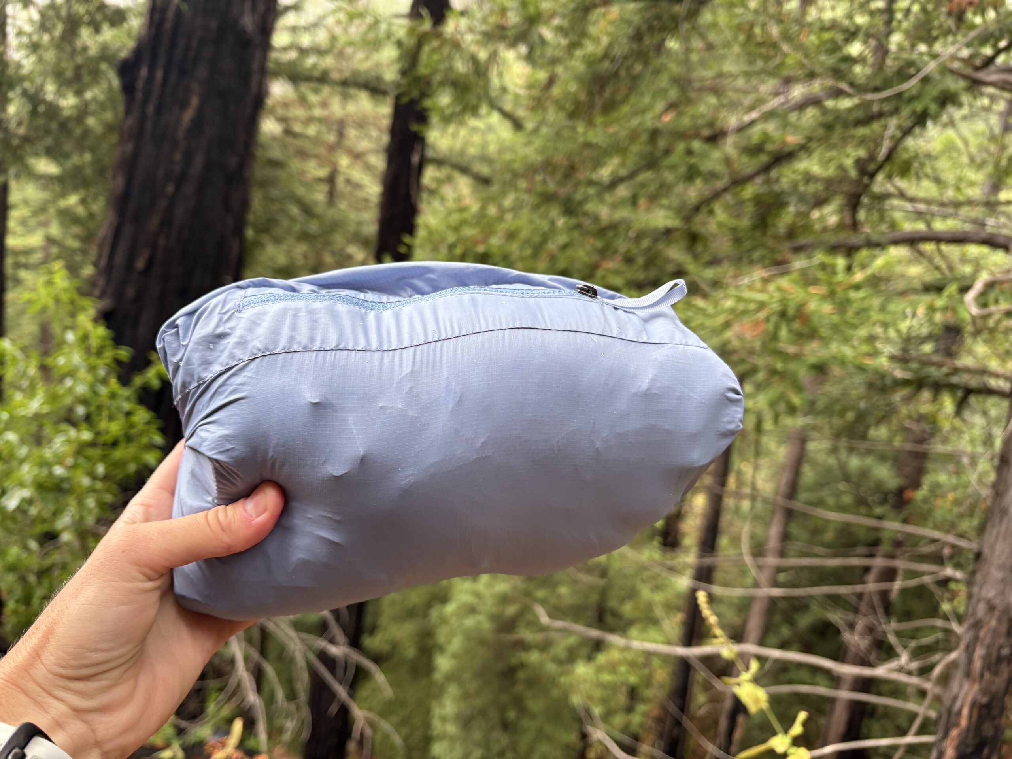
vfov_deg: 53.1
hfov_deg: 67.3
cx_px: 506
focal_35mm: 26
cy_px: 380
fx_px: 760
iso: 125
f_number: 1.6
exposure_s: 1/65
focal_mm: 5.96
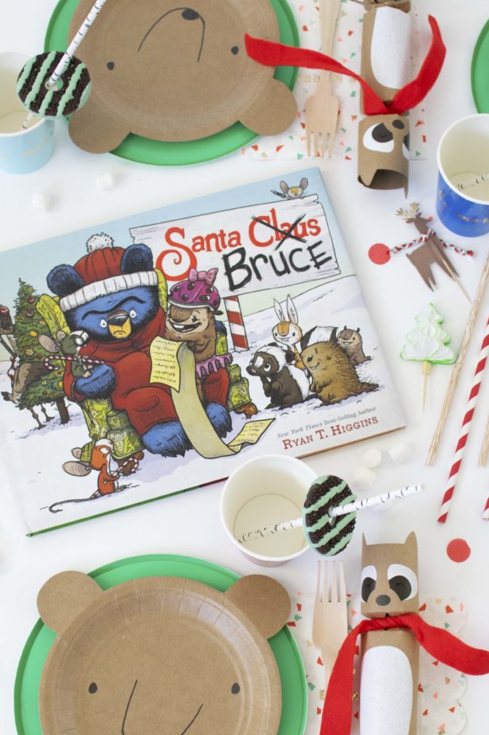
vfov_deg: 30.6
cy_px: 447
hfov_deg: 20.7
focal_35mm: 66
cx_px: 235
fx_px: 1338
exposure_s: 1/80
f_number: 4.5
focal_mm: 35
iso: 500
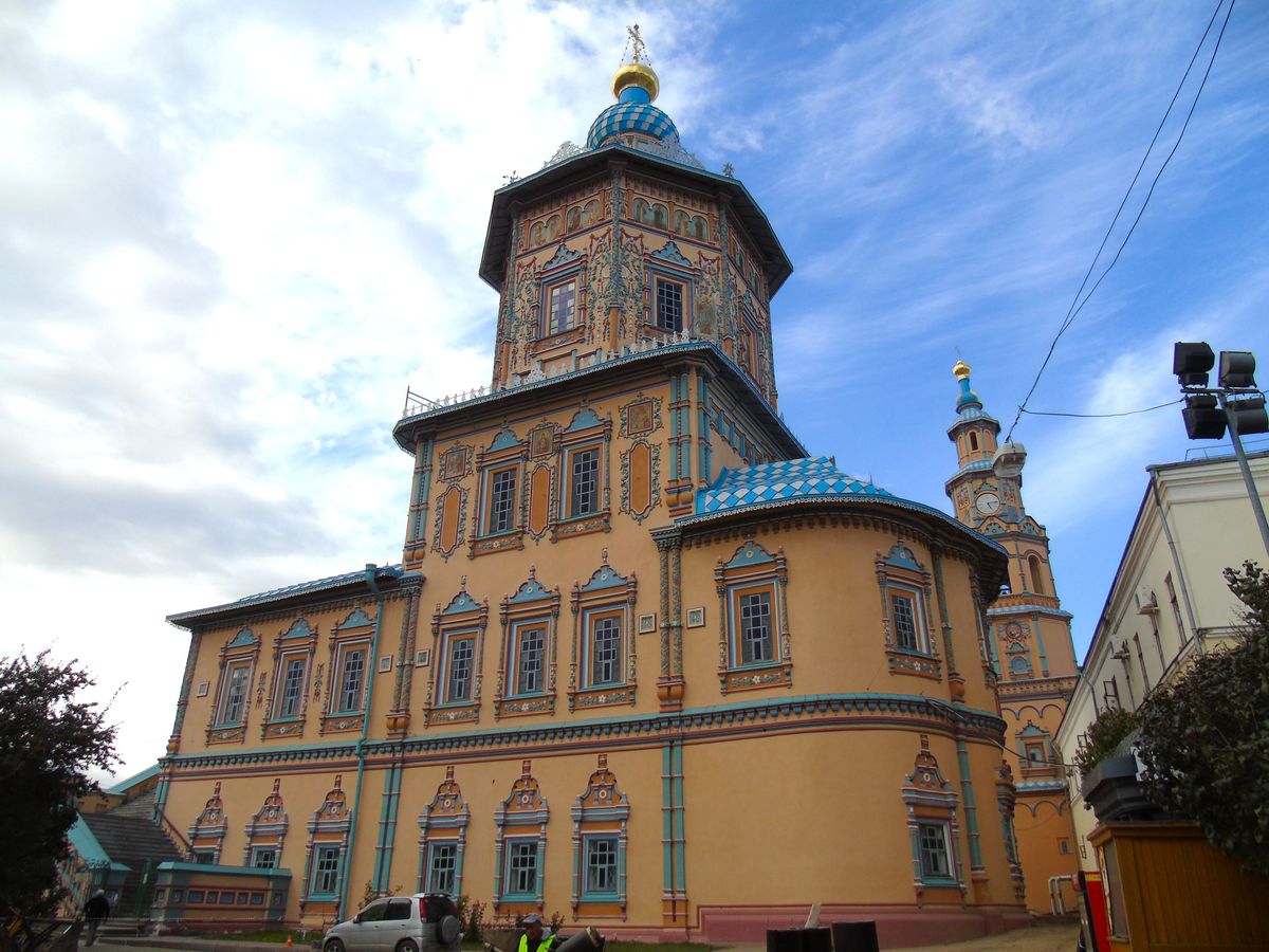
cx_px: 634
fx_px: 916
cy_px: 476
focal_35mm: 25
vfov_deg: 54.9
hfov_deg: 69.4
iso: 80
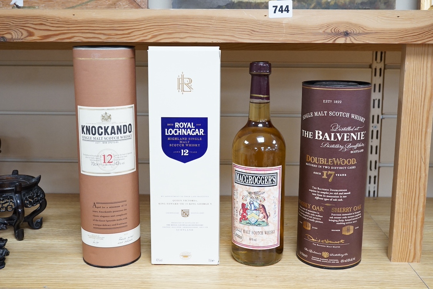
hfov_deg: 43.6
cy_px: 144
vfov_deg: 29.9
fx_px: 541
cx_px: 216
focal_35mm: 45
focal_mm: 30
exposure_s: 1/80
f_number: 5
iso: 1600
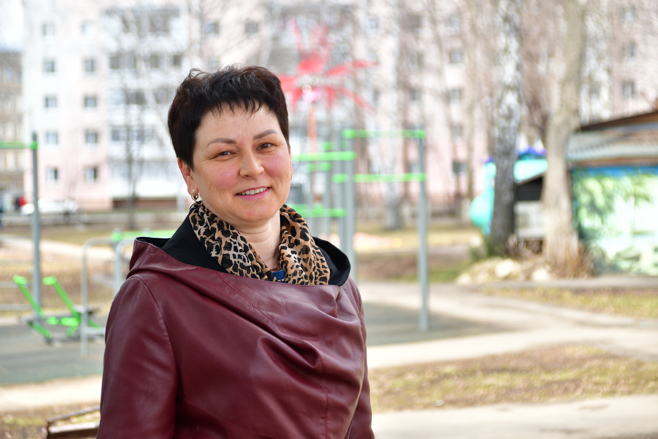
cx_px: 329
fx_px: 2321
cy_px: 220
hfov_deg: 16.1
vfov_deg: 10.8
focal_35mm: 127
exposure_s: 1/125
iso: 125
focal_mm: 85
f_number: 5.3
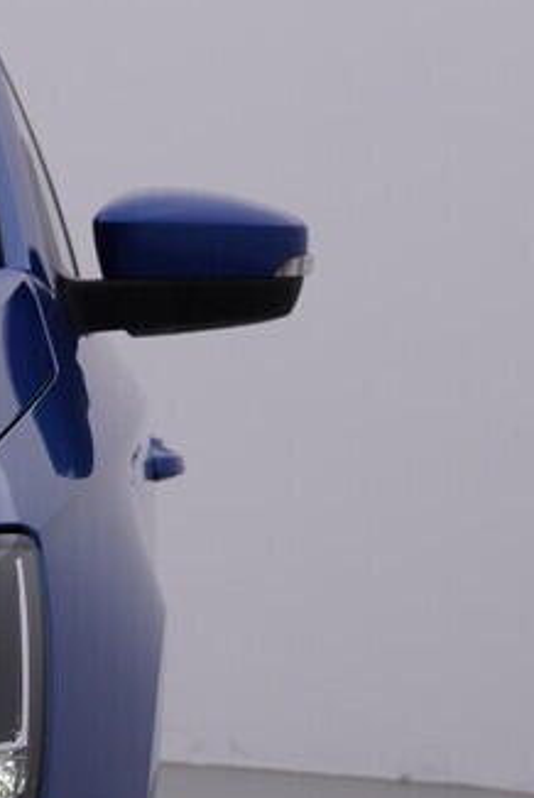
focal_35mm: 113
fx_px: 2509
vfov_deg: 17.7
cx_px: 186
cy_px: 765
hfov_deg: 12.1
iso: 125
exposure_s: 1/125
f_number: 5
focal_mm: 24
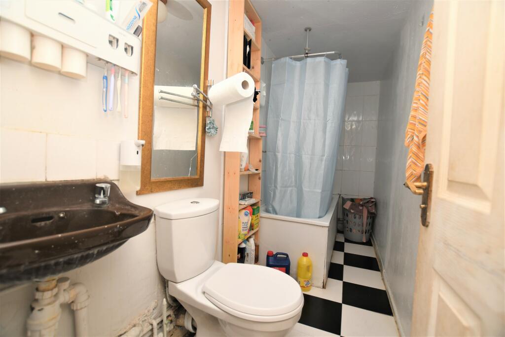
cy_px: 168
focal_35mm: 15
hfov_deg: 100.4
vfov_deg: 77.3
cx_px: 252
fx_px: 210
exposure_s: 1/30
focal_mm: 10
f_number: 3.5
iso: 320
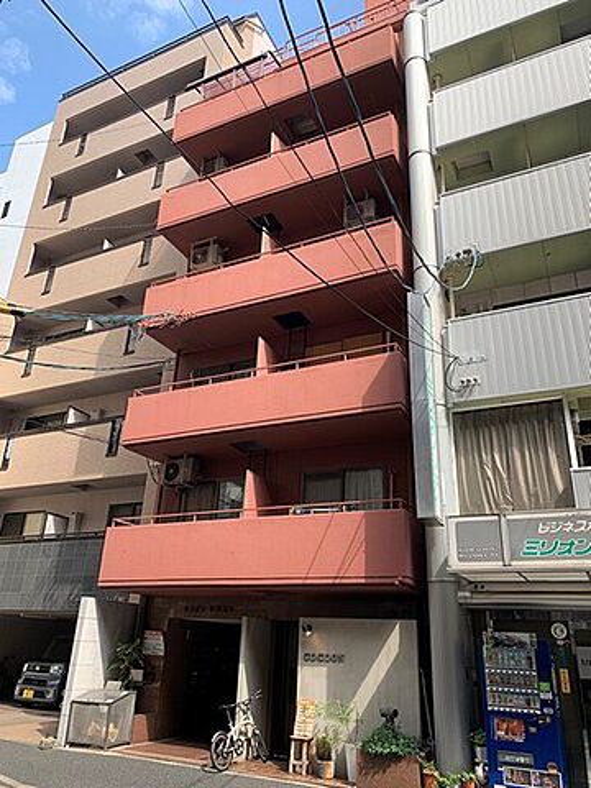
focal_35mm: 26
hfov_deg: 53.1
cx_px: 296
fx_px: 592
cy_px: 394
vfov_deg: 67.3
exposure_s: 1/789
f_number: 1.8
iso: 25
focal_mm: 4.25
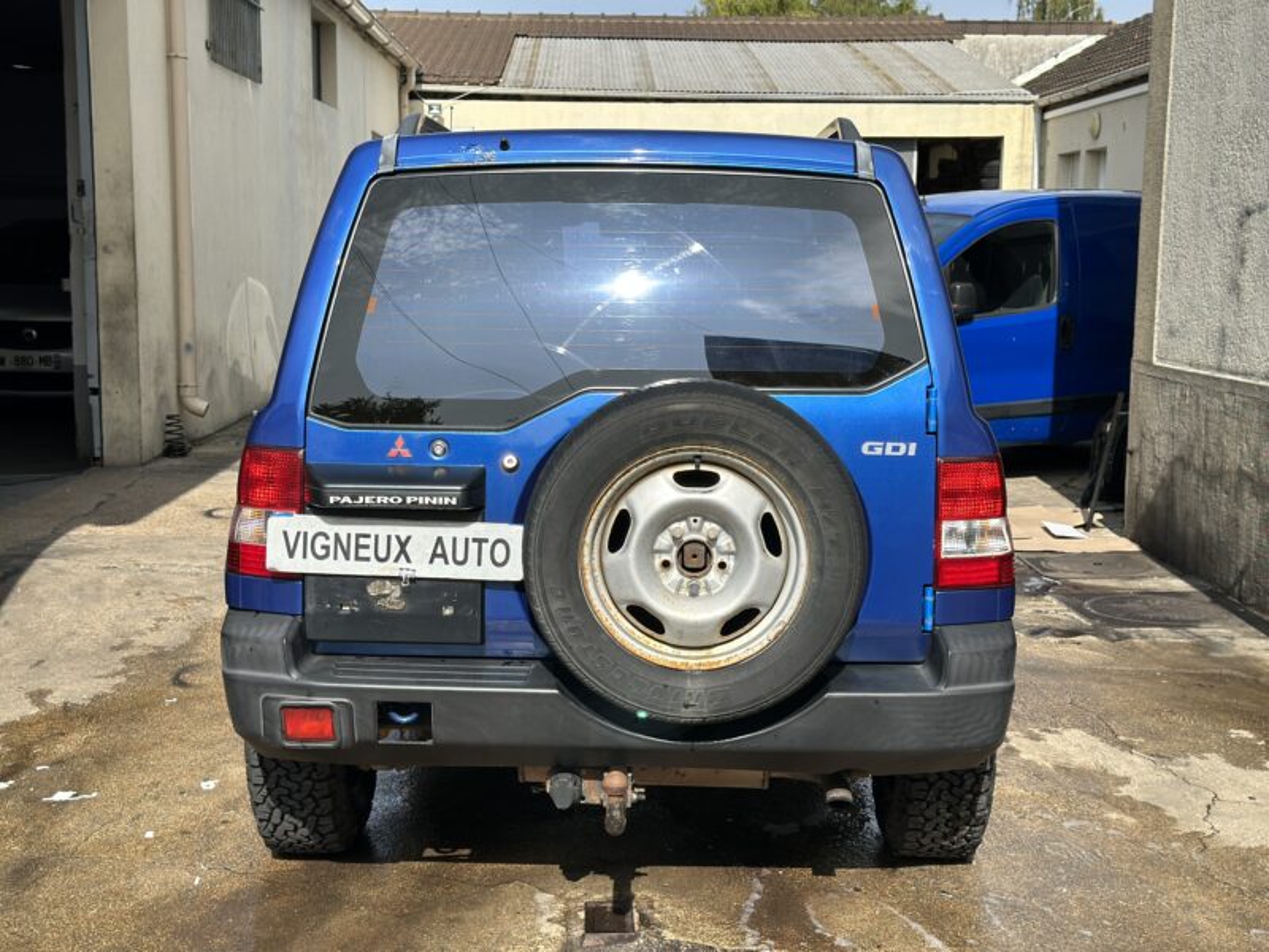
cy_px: 476
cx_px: 634
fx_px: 1760
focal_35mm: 48
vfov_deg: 30.3
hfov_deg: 39.7
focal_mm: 6.86
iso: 64
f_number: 1.78
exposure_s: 1/2890
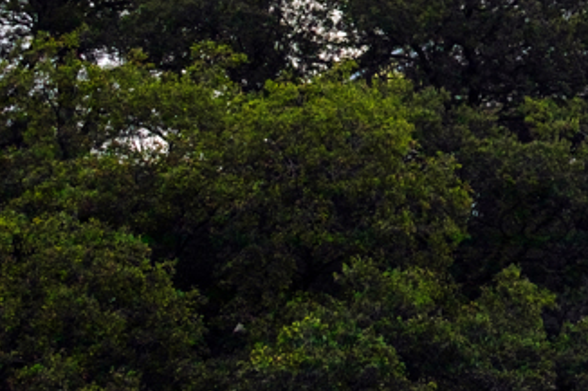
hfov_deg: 21.3
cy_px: -117
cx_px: 727
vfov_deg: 14.8
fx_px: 1437
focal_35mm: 88
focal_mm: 19
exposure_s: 1/500
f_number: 10
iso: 100
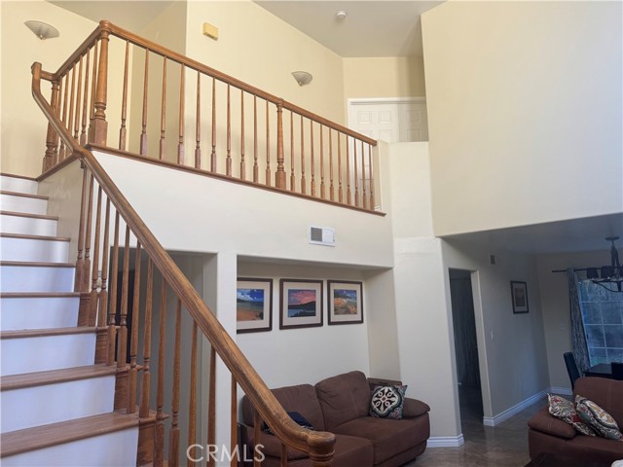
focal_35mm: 24
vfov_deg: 56.8
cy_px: 234
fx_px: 432
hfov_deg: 71.6
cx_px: 312
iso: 80
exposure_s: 1/121
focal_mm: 6.76
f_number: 1.78
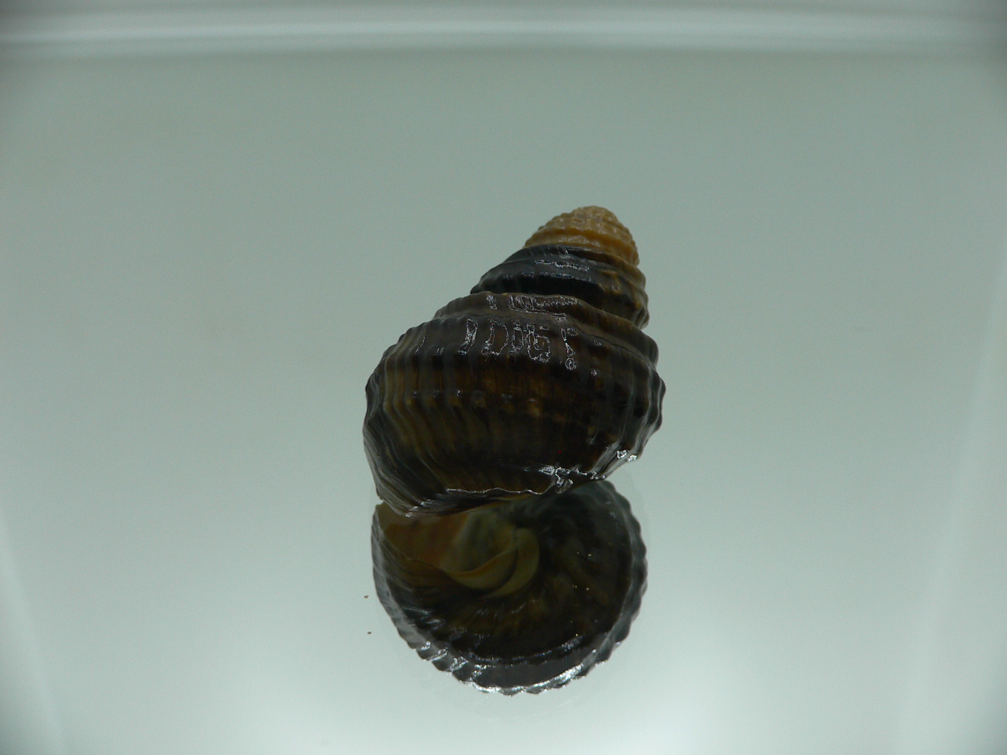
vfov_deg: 40.7
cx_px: 504
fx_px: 1018
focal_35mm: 35
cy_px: 378
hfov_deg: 52.6
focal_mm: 4.6
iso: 80
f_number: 2.8
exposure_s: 1/80
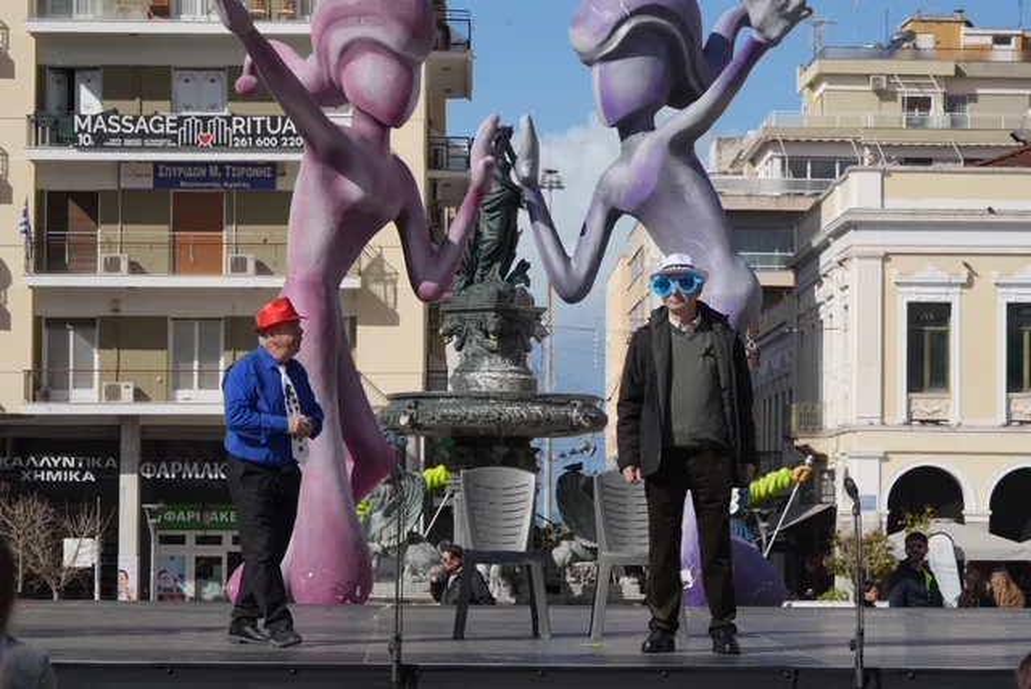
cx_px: 516
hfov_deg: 18.6
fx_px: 3153
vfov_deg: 12.5
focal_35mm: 110
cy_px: 344
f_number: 13
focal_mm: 110
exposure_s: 1/200
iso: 125
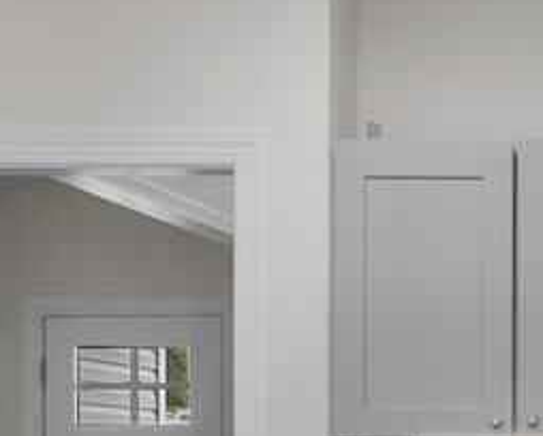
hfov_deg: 15.6
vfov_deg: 14.0
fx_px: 1770
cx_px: 887
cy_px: 329
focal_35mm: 110
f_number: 4
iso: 400
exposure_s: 1/20
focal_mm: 7
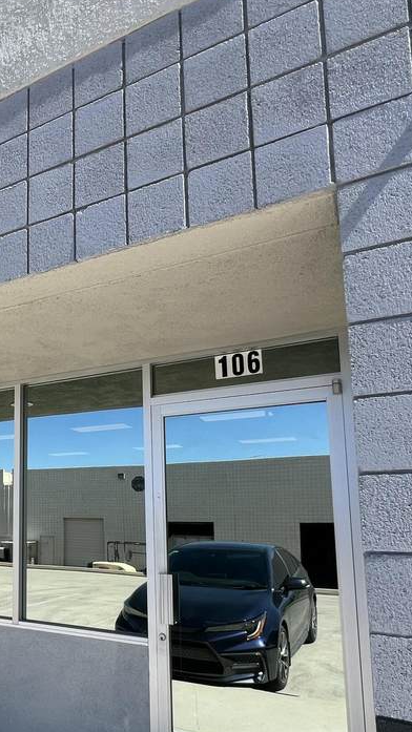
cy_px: 456
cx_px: 15
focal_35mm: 26
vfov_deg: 70.8
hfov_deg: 39.9
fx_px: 505
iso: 32
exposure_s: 1/779
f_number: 1.8
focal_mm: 1.57
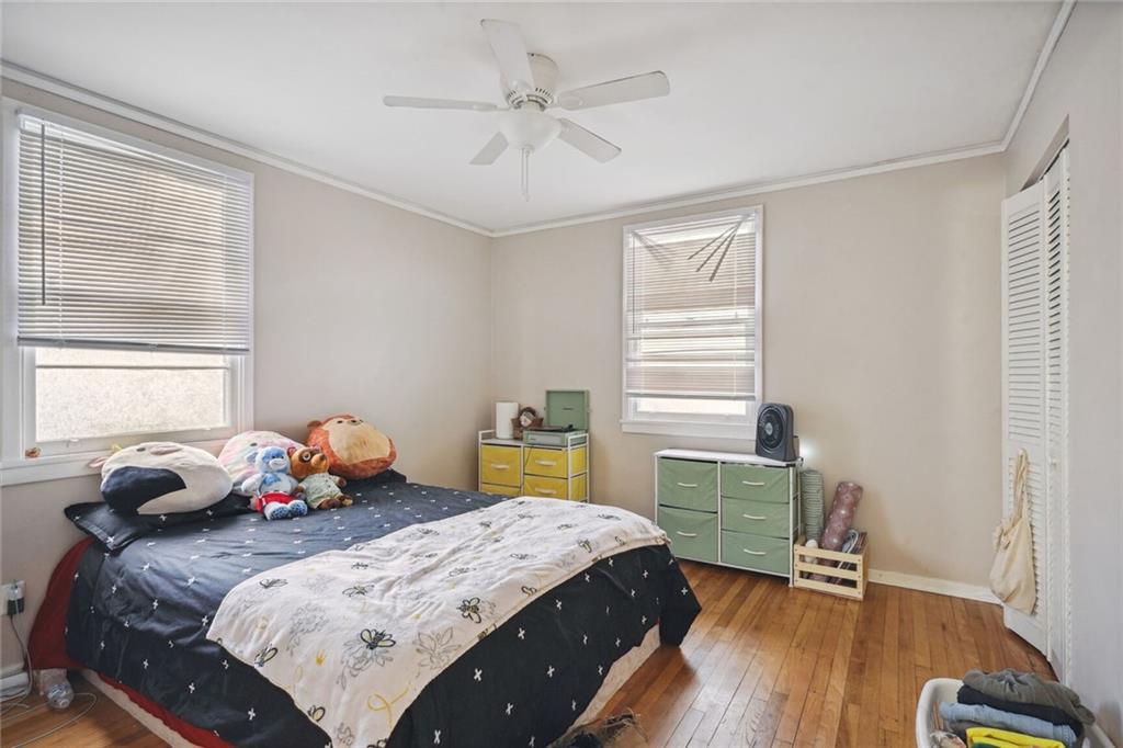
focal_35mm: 17
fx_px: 530
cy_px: 374
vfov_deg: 70.4
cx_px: 562
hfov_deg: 93.3
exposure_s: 1/3.33
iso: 800
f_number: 11
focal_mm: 17
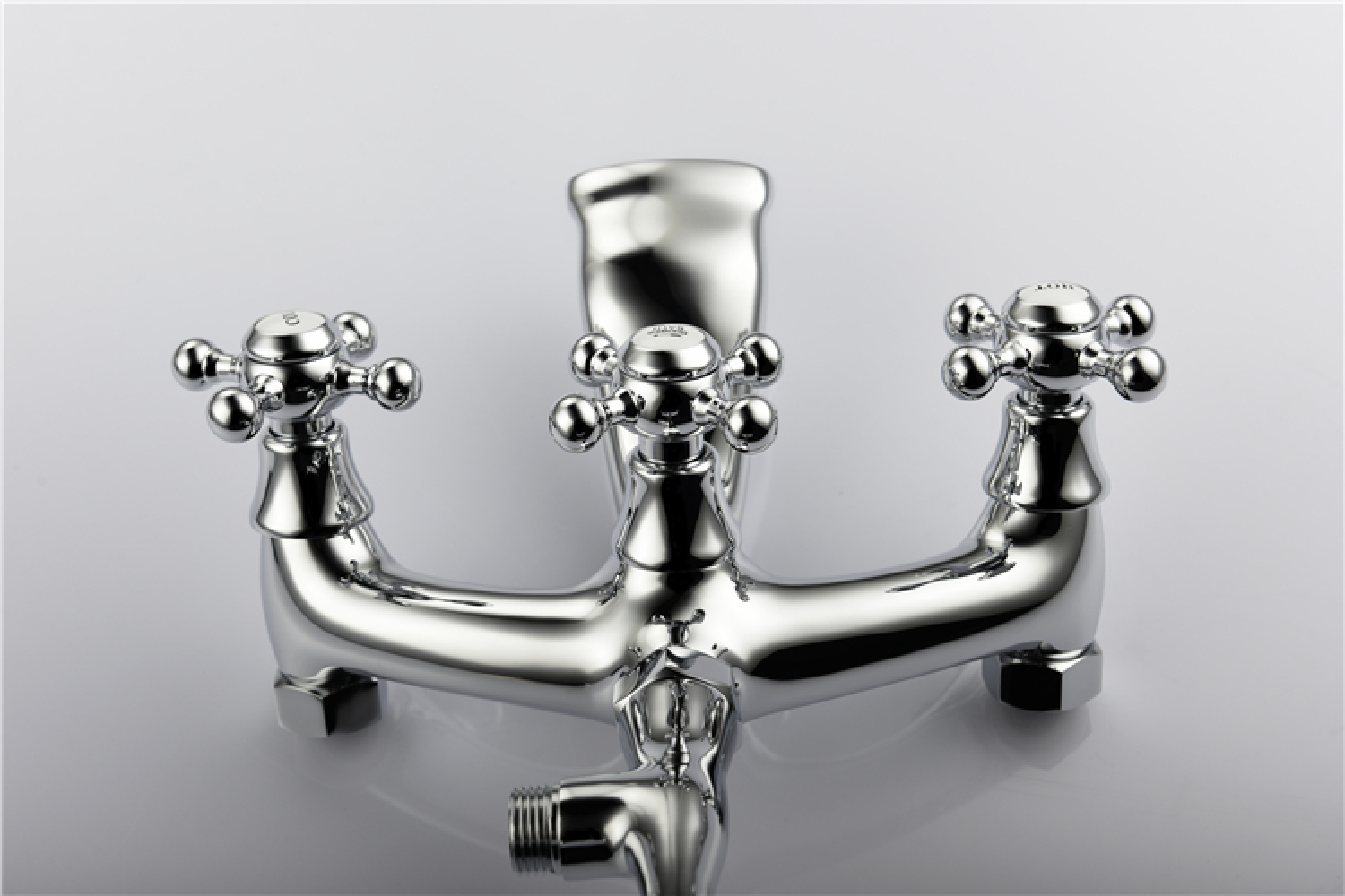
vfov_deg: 22.6
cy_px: 448
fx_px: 2241
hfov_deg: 33.4
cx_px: 672
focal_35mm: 60
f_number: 10
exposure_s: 1/200
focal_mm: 60
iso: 100
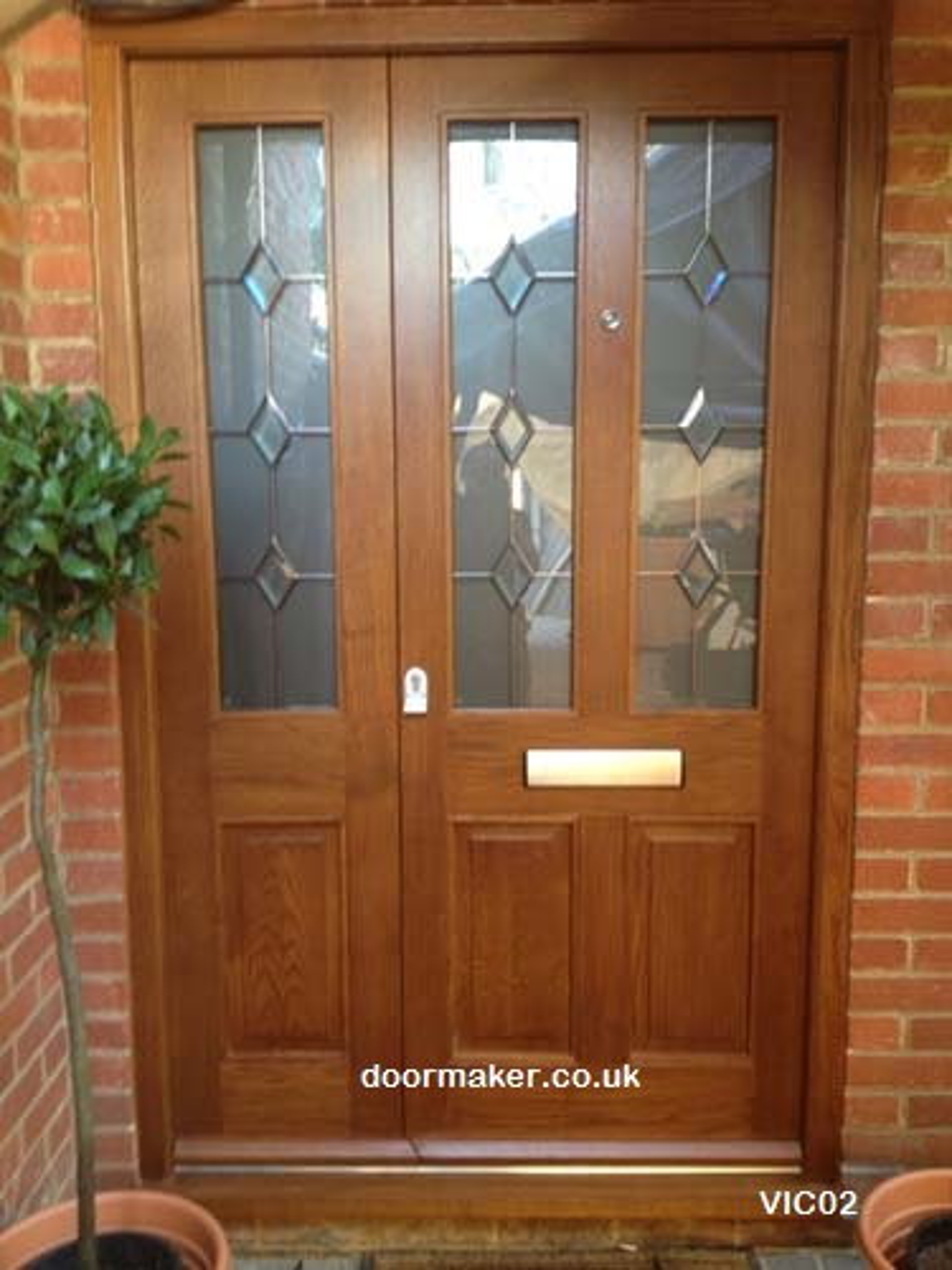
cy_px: 635
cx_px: 476
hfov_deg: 40.7
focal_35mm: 35
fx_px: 1283
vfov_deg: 52.6
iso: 80
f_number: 2.4
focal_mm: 4.28
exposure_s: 1/20
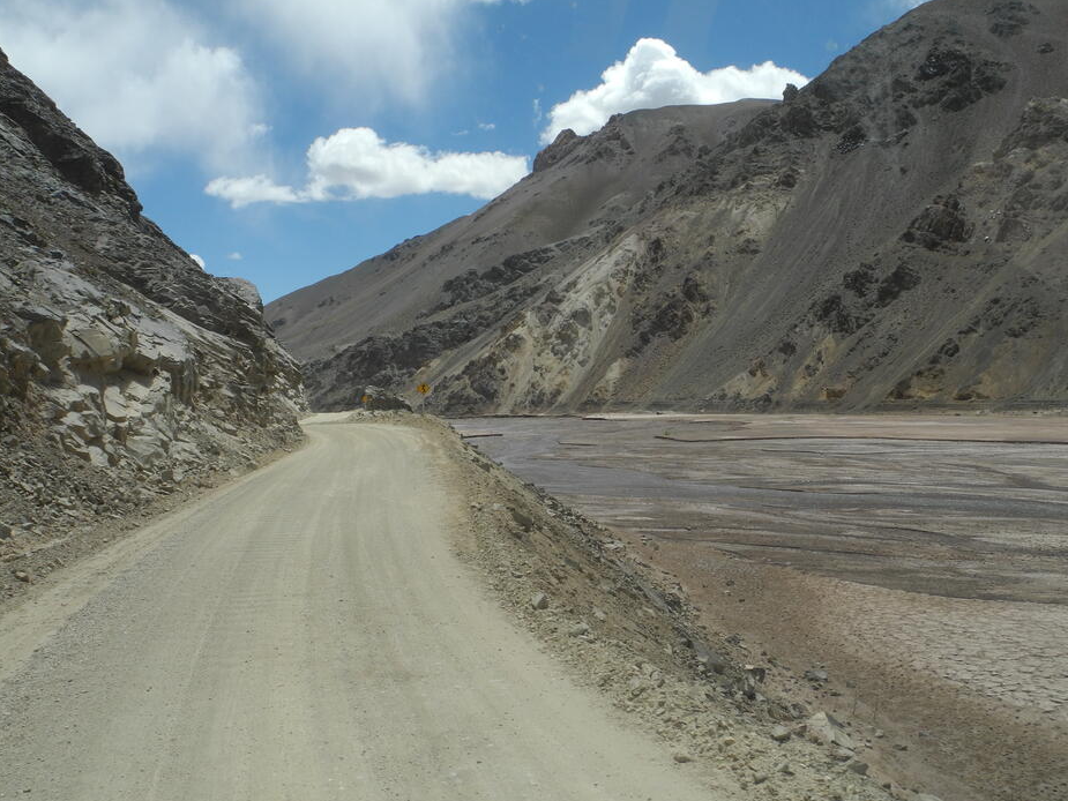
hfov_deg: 58.3
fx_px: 957
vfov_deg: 45.4
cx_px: 532
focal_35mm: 31
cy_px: 421
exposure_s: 1/800
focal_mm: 6
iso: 100
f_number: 5
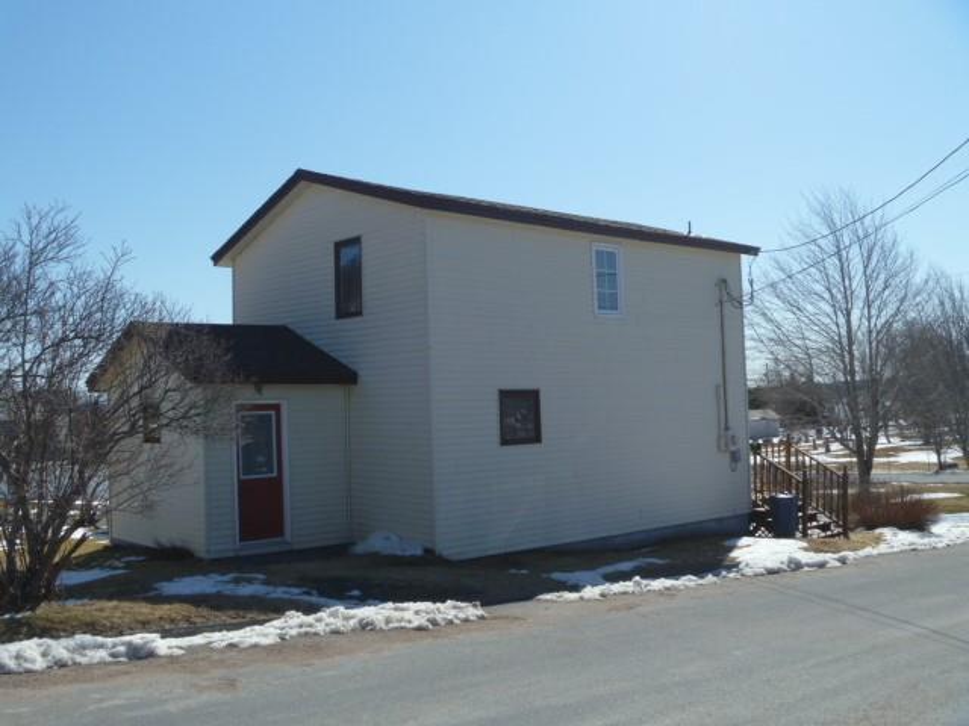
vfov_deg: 40.7
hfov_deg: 52.6
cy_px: 363
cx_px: 484
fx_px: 980
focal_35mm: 35
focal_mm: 6.3
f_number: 5.6
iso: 80
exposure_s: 1/400
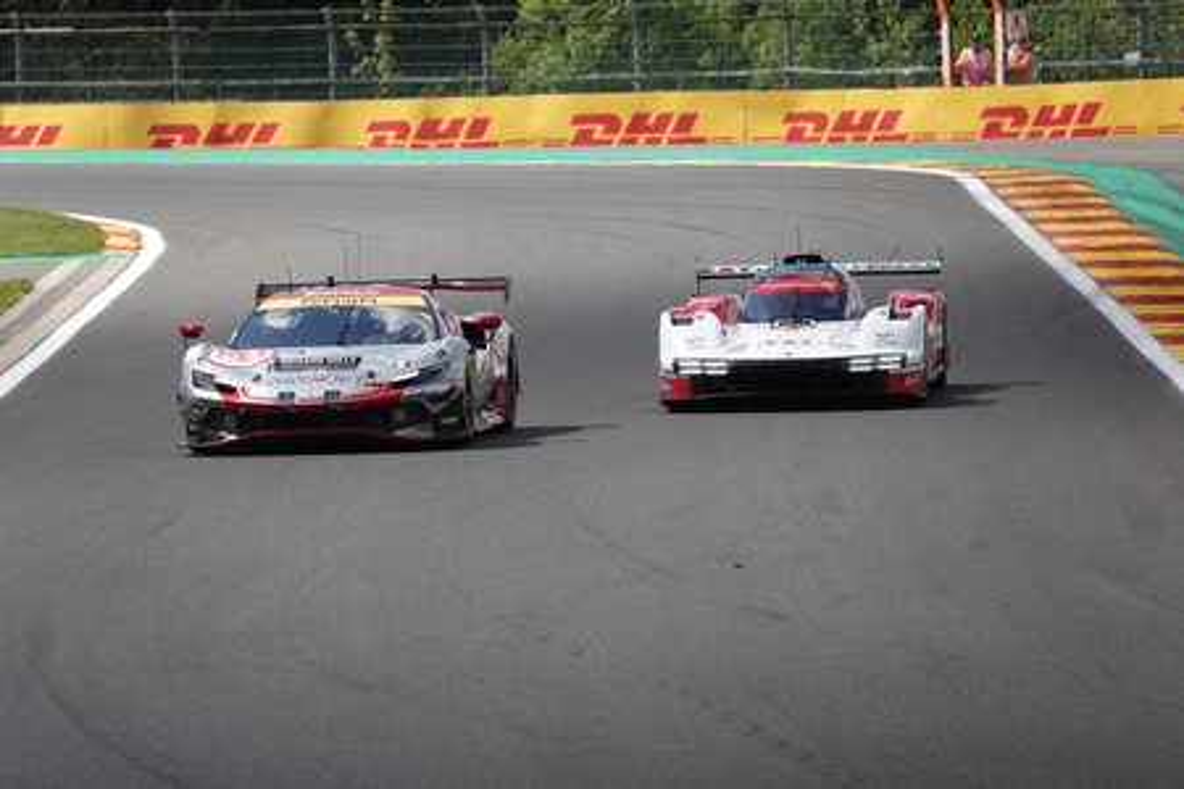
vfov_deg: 3.0
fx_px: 15062
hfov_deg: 4.5
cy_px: 394
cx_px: 592
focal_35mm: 458
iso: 100
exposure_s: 1/800
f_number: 4
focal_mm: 167.98
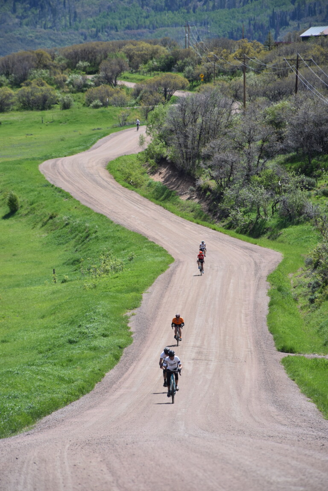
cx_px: 164
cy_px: 246
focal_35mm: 210
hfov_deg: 6.5
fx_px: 2868
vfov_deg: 9.8
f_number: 8
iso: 320
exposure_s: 1/800
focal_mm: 140
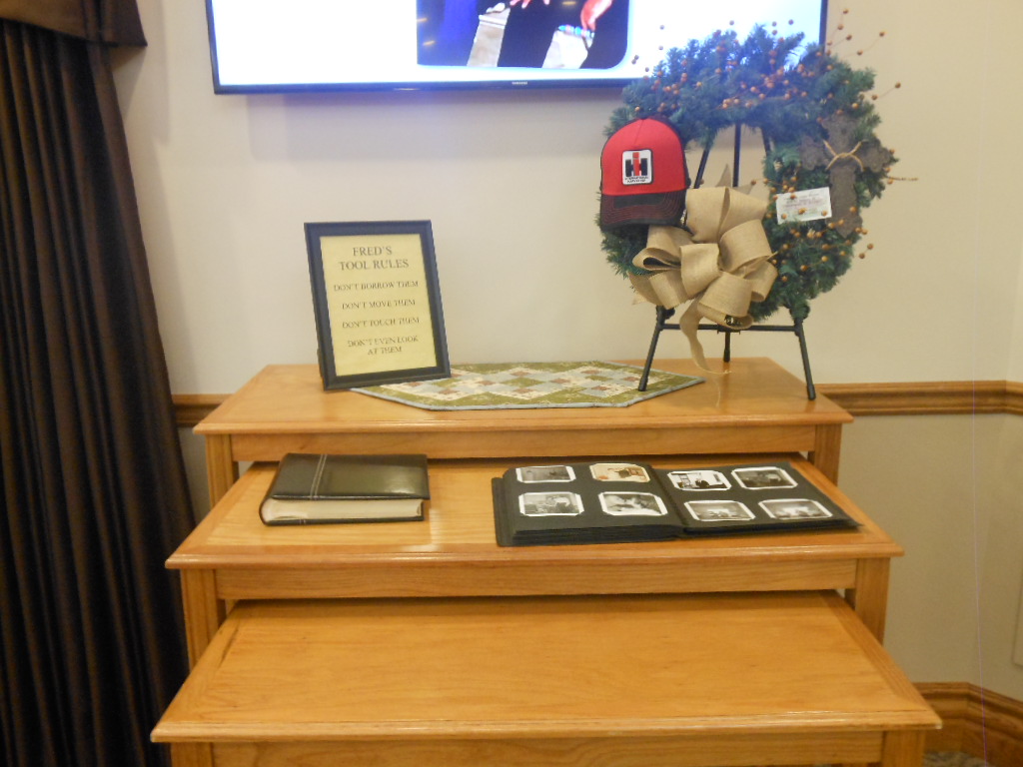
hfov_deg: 55.4
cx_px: 512
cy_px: 384
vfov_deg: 42.9
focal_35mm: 33
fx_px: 975
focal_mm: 6
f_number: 3.5
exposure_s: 1/15
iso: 400
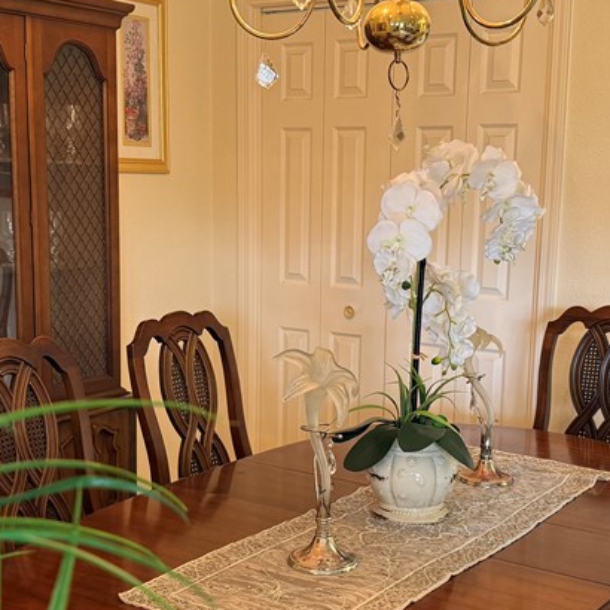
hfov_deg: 32.2
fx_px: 1057
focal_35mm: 53
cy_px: 360
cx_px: 330
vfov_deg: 32.1
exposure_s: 1/60
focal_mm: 6.76
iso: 160
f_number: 1.78
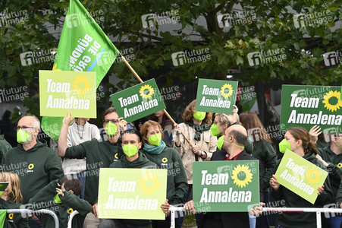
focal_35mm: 145
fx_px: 1376
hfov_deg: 14.2
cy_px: 114
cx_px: 171
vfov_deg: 9.4
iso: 5000
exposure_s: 1/400
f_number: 6.3
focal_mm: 145
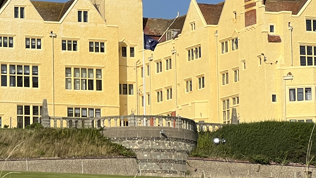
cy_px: 74
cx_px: -76
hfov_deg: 8.6
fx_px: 2078
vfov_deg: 4.9
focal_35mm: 248
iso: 32
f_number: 2.8
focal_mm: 9
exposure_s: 1/1248
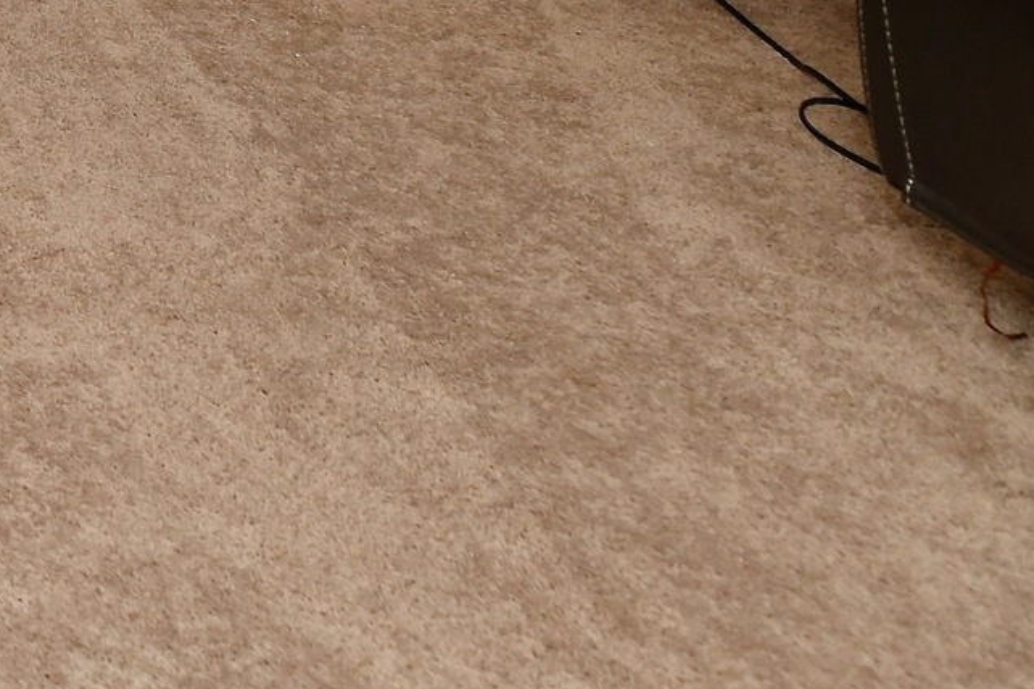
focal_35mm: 67
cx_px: -1040
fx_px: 1924
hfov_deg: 18.8
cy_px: -901
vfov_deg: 14.5
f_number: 6.3
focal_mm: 14
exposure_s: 1/60
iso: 640
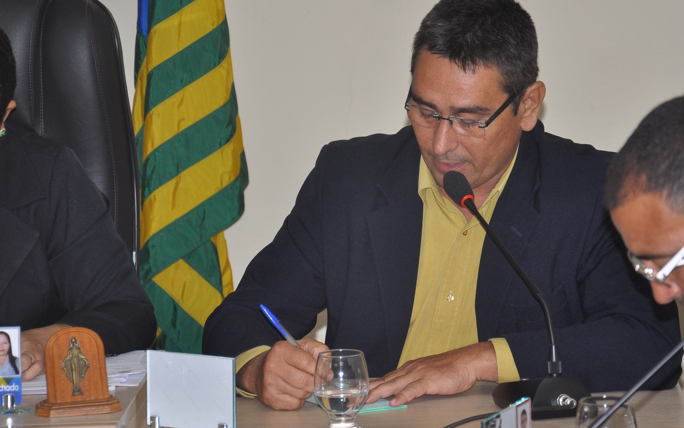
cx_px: 402
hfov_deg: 13.0
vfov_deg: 8.1
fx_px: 3001
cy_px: 168
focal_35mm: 161
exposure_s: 1/125
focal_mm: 80
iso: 400
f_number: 5.6
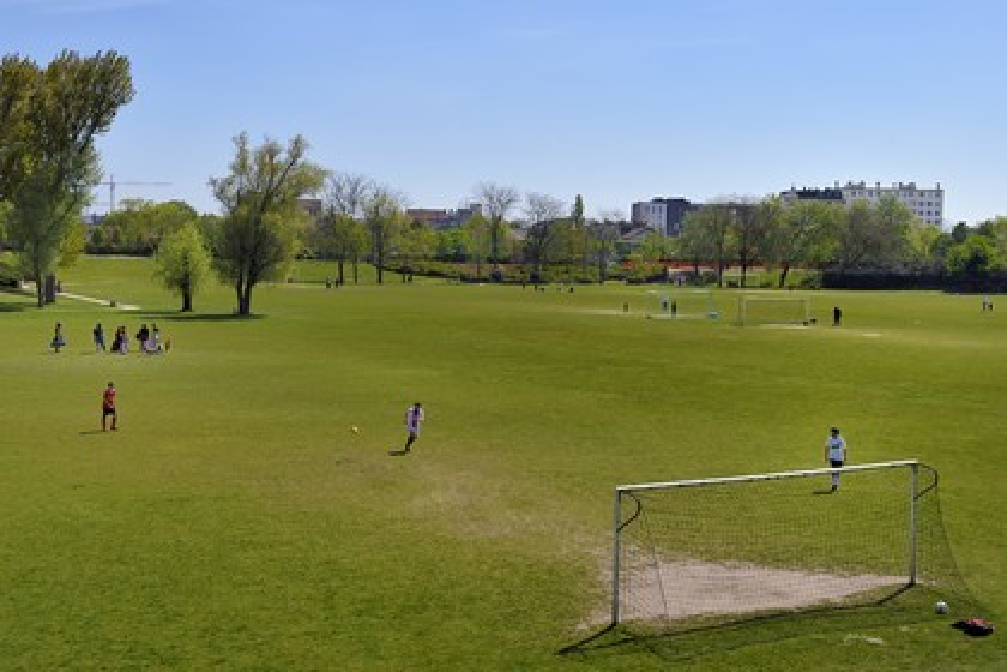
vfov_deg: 28.1
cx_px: 504
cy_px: 336
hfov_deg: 41.1
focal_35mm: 48
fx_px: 1343
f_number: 7.1
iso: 200
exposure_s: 1/1000
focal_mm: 48
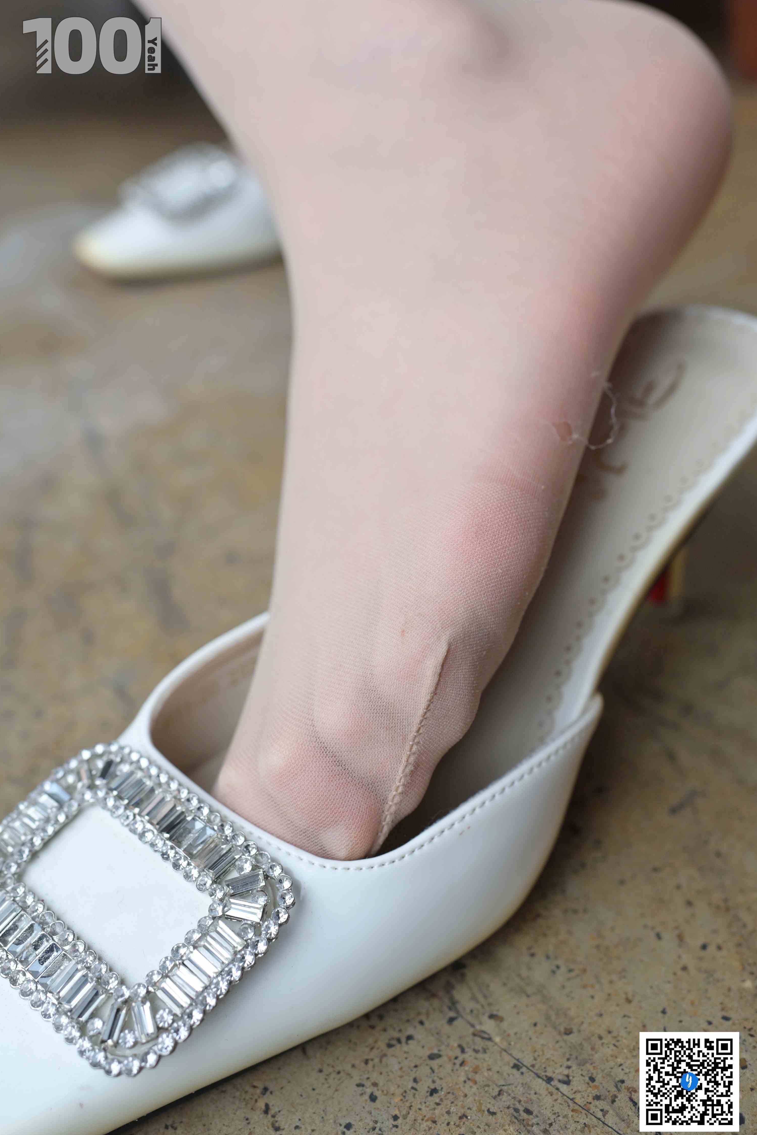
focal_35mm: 36
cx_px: 388
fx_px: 1135
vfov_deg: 53.1
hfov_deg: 36.9
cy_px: 579
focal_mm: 35
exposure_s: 1/160
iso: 800
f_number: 5.6
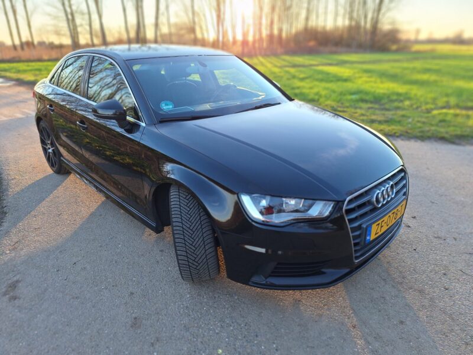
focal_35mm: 23
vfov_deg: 58.9
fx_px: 314
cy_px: 178
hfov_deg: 73.9
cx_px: 236
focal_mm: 5.54
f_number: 1.8
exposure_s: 1/319
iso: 40
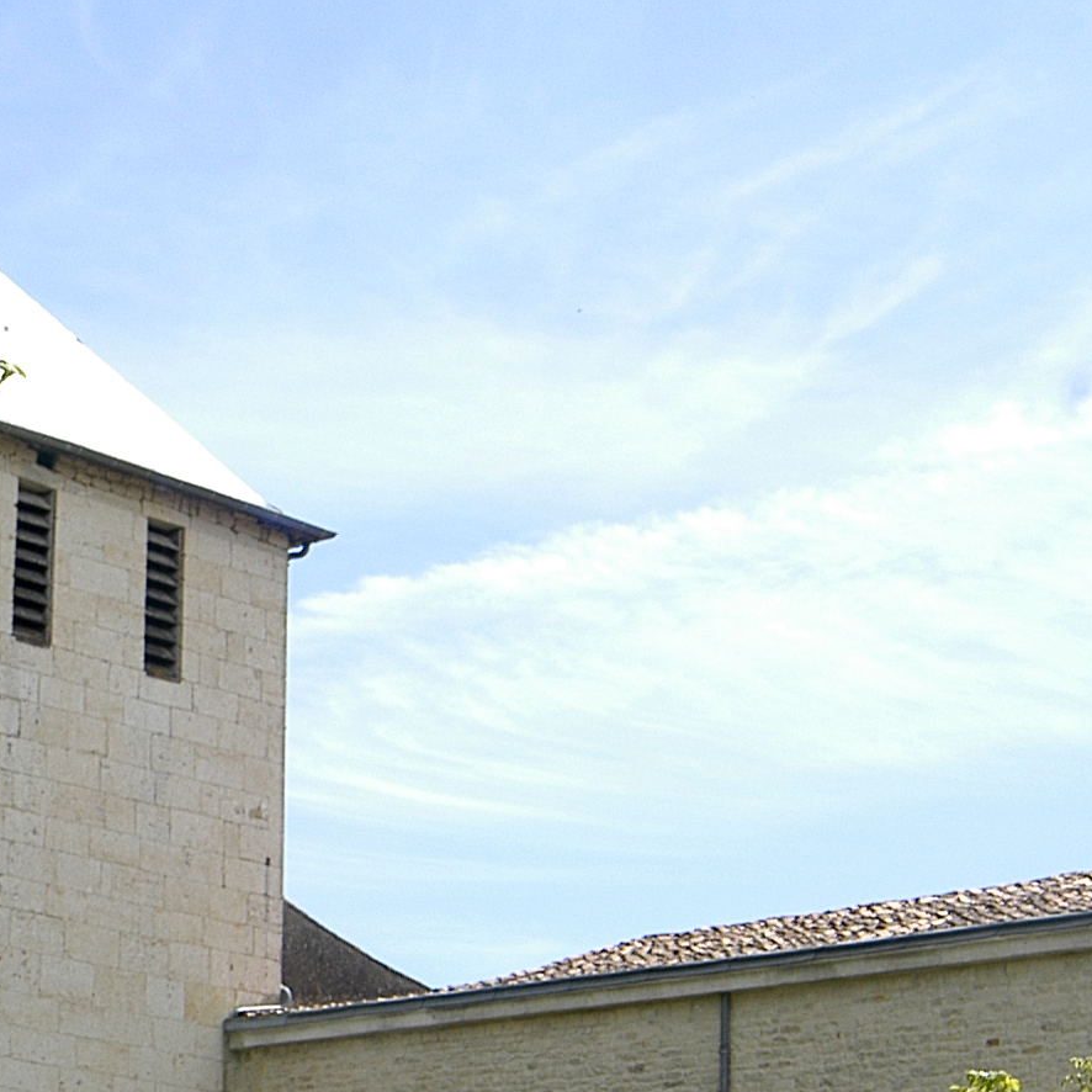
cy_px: 964
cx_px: -28
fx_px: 3549
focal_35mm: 99
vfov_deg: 17.3
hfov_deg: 17.1
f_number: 7.1
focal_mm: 23
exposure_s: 1/500
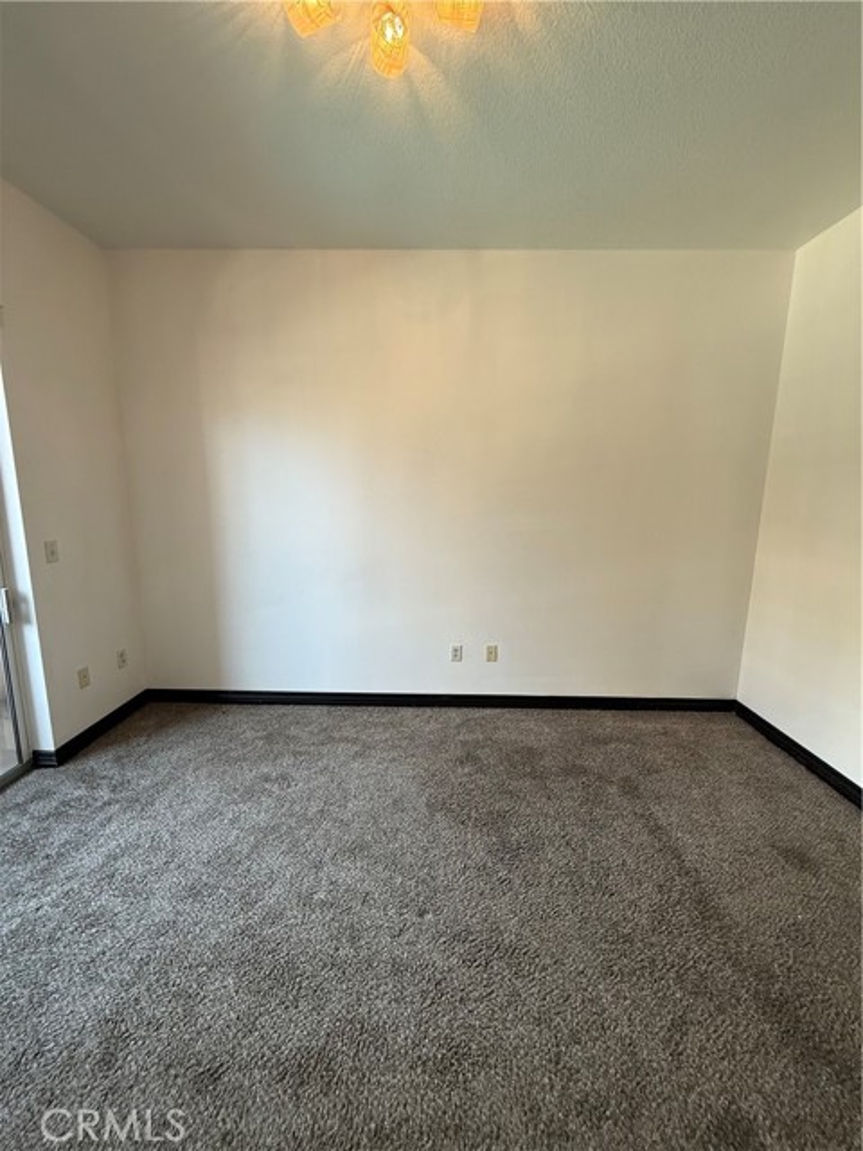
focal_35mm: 14
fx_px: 465
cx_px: 432
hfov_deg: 85.7
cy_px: 576
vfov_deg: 102.1
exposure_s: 1/120
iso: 160
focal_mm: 2.22
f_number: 2.2
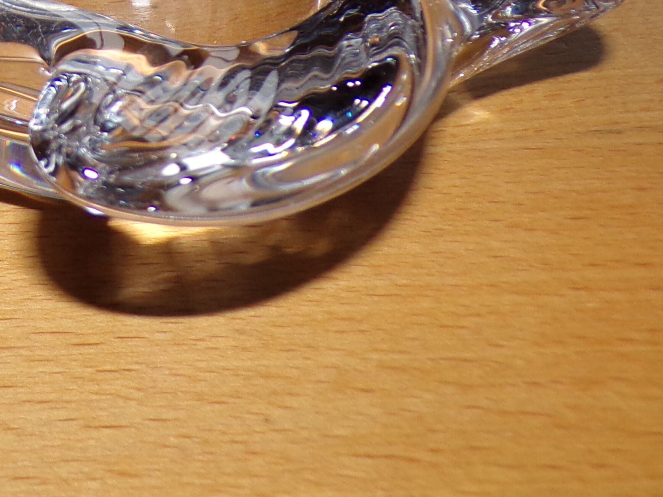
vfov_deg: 19.2
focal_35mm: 71
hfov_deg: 26.2
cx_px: 28
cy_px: -137
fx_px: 1360
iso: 80
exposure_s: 1/60
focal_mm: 4.3
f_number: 3
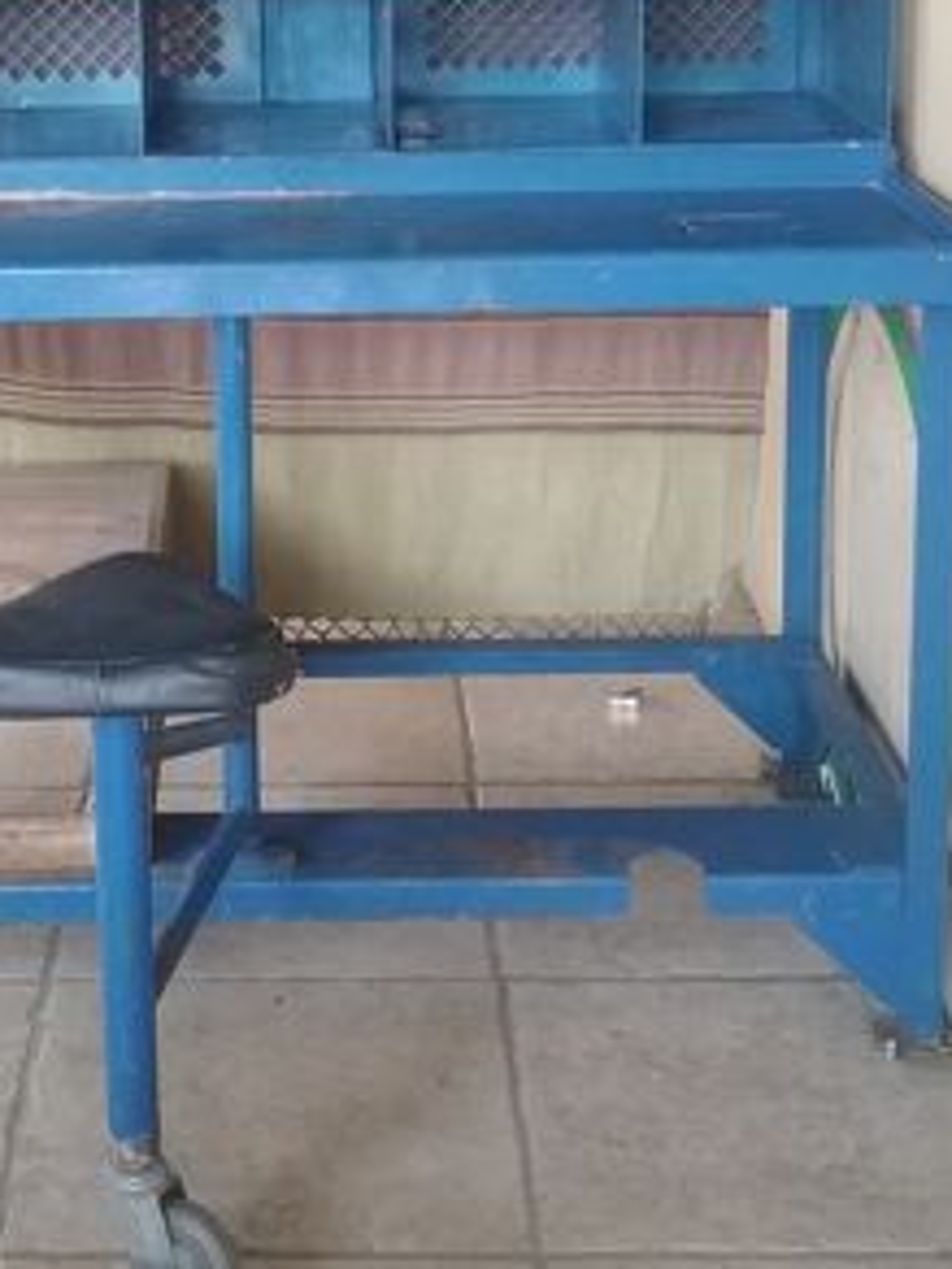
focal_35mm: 68
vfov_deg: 27.6
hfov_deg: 21.4
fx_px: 2493
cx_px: 235
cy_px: 156
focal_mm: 3.3
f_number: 2.2
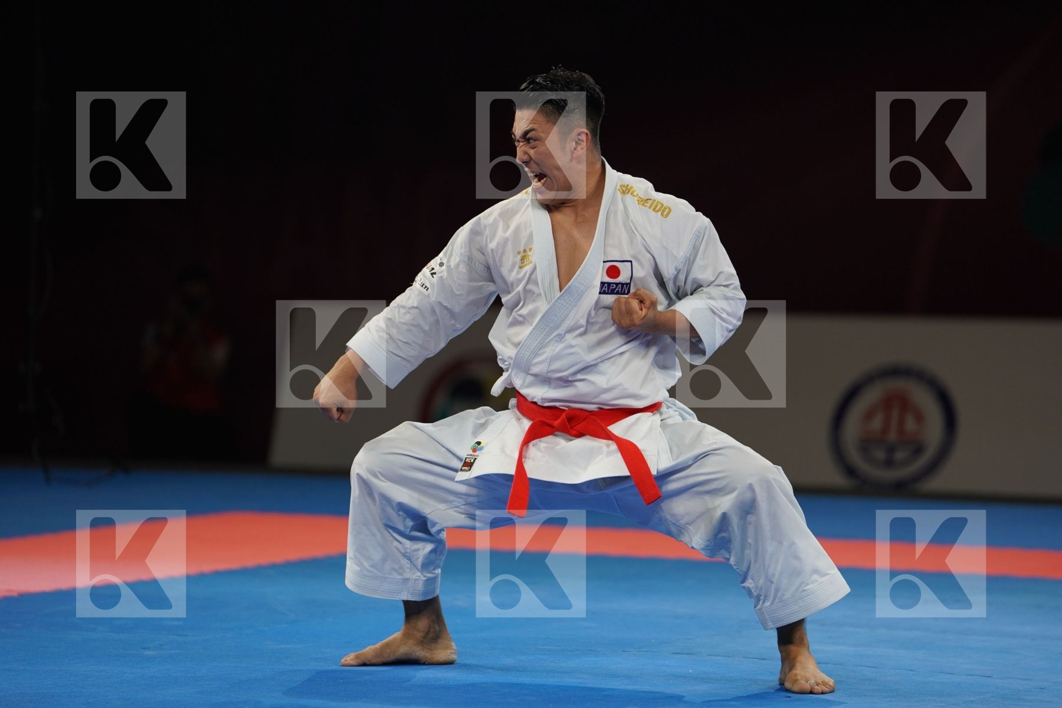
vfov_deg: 6.9
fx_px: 5841
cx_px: 531
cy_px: 354
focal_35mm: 198
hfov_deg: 10.4
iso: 640
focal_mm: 198
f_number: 2.8
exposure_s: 1/500
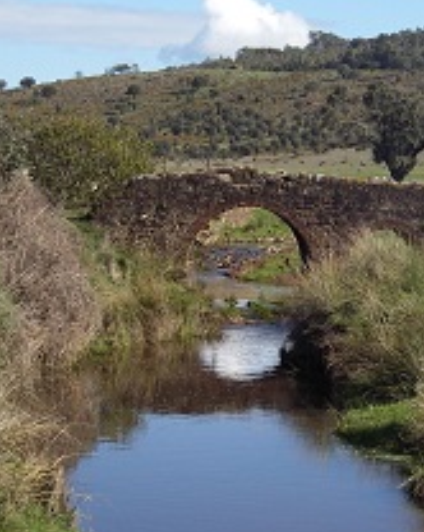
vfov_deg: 15.3
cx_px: 384
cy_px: 231
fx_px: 1979
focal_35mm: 126
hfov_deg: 12.1
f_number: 7.6
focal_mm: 11.9
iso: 80
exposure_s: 1/160
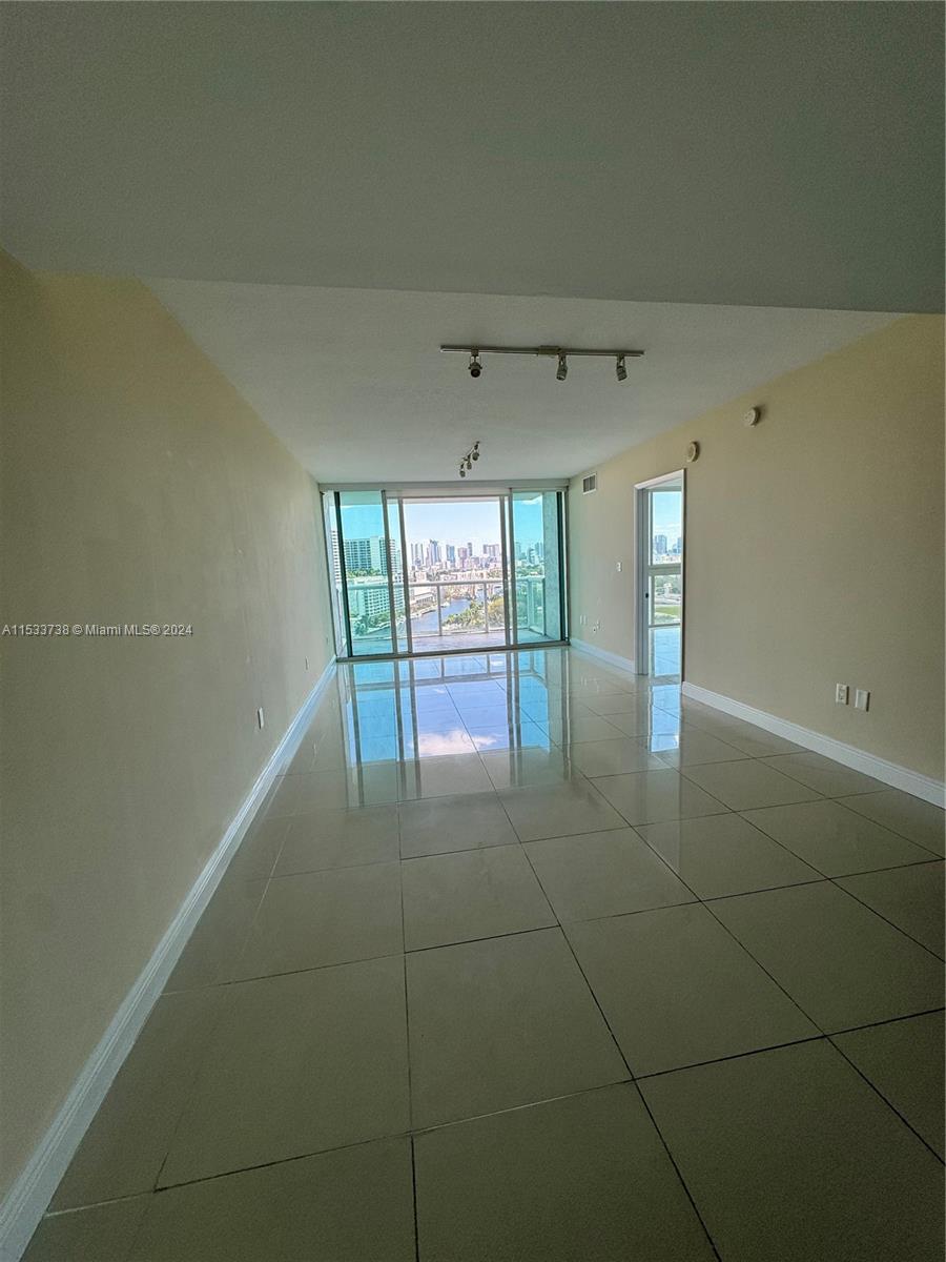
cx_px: 473
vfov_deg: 102.1
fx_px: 510
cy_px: 631
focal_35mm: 14
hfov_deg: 85.7
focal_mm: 2.22
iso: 40
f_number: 2.2
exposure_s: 1/335
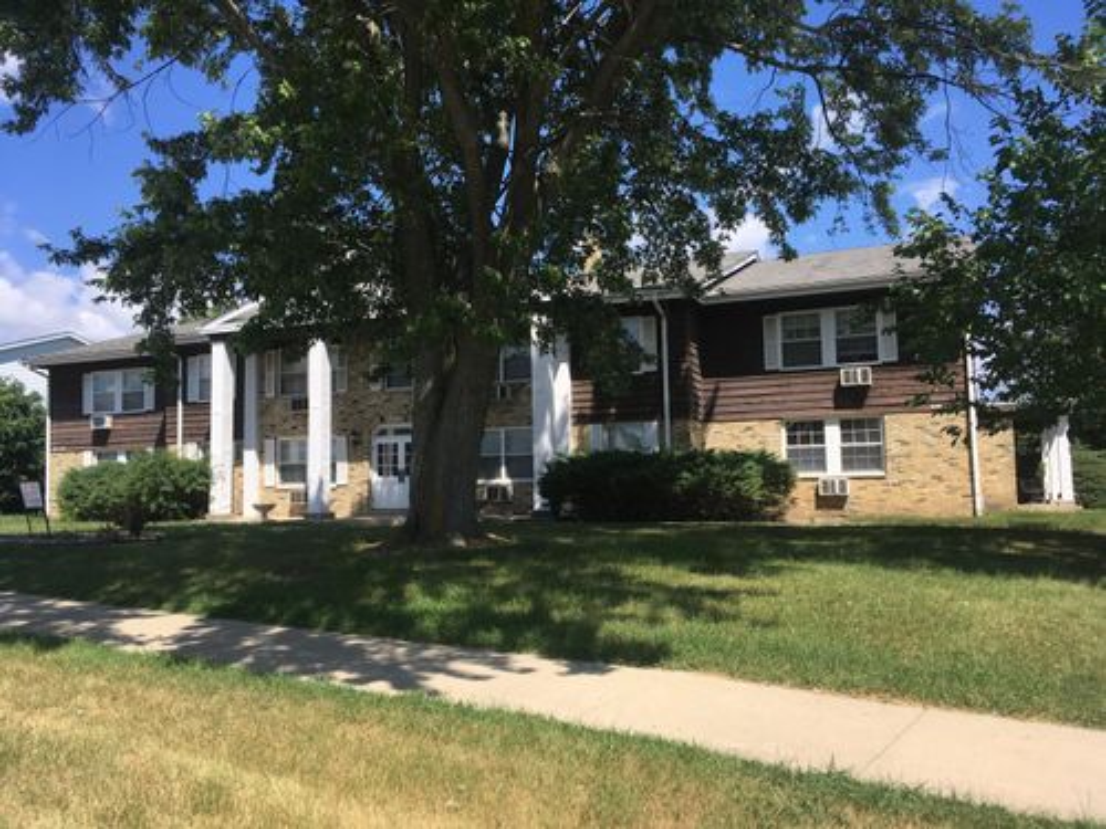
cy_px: 414
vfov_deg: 48.2
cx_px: 553
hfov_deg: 61.7
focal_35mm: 29
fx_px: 927
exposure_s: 1/1374
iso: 25
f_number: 2.2
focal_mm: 4.15
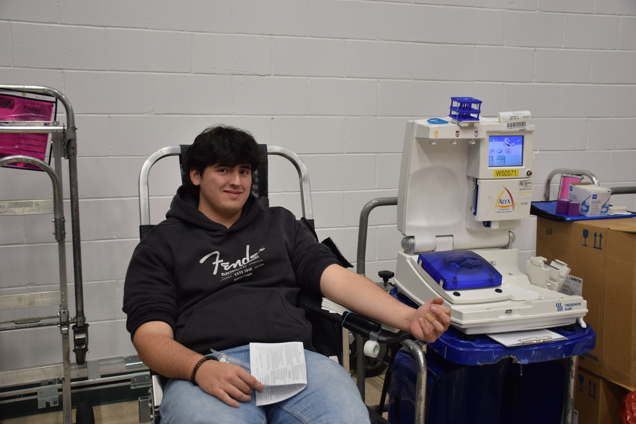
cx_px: 318
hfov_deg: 49.5
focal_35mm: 39
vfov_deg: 34.2
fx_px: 689
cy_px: 212
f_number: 4
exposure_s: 1/60
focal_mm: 26
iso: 400
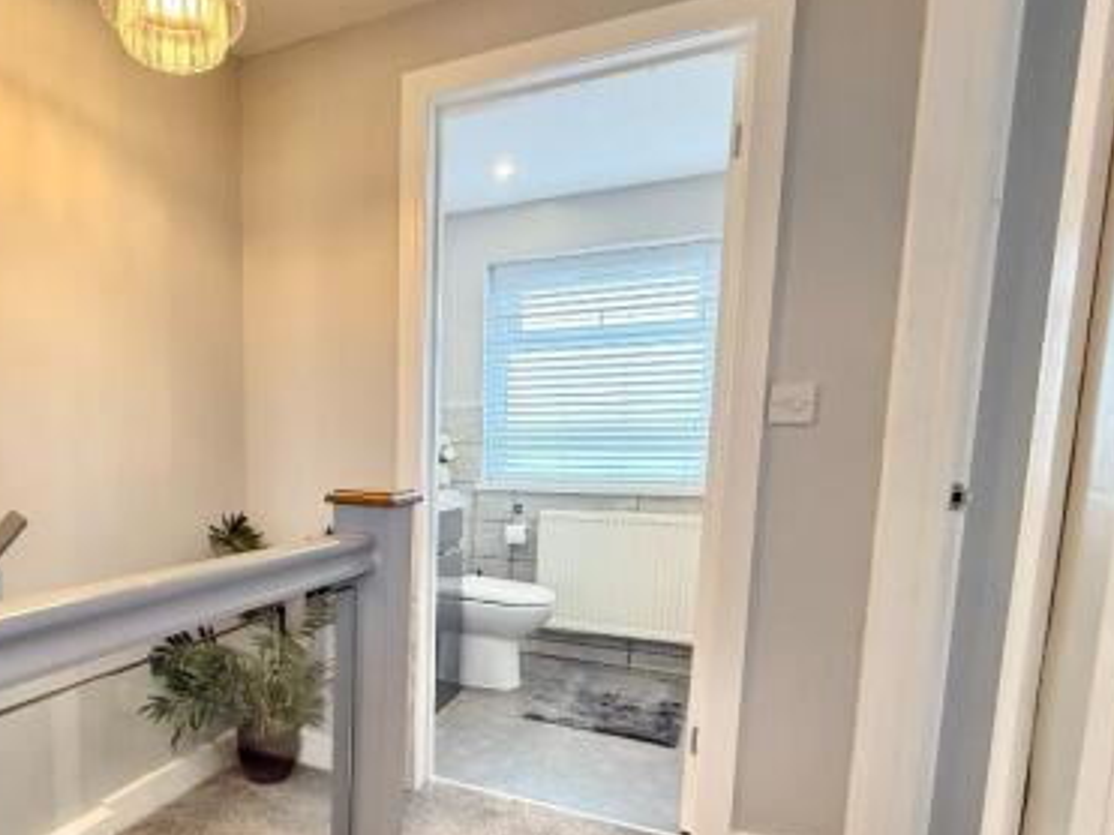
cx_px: 350
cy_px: 542
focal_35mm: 22
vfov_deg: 59.9
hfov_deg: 73.5
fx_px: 708
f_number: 2.2
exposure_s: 1/100
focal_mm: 2.22
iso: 500
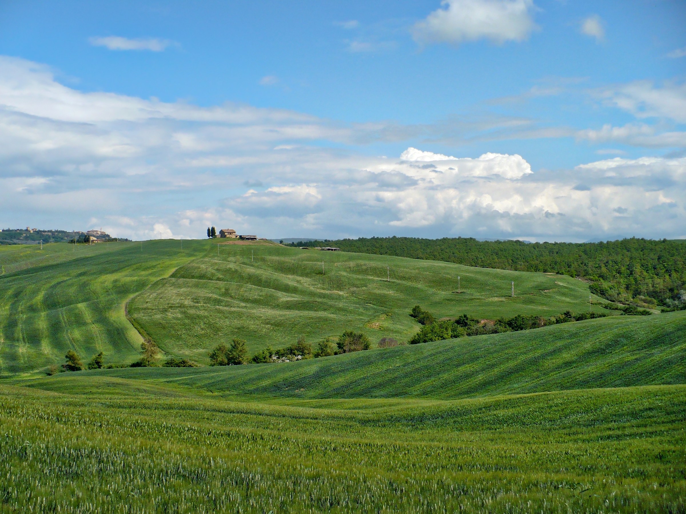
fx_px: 733
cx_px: 343
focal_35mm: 37
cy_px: 257
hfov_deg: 50.2
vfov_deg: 38.6
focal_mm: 6.1
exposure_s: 1/250
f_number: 8
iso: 100
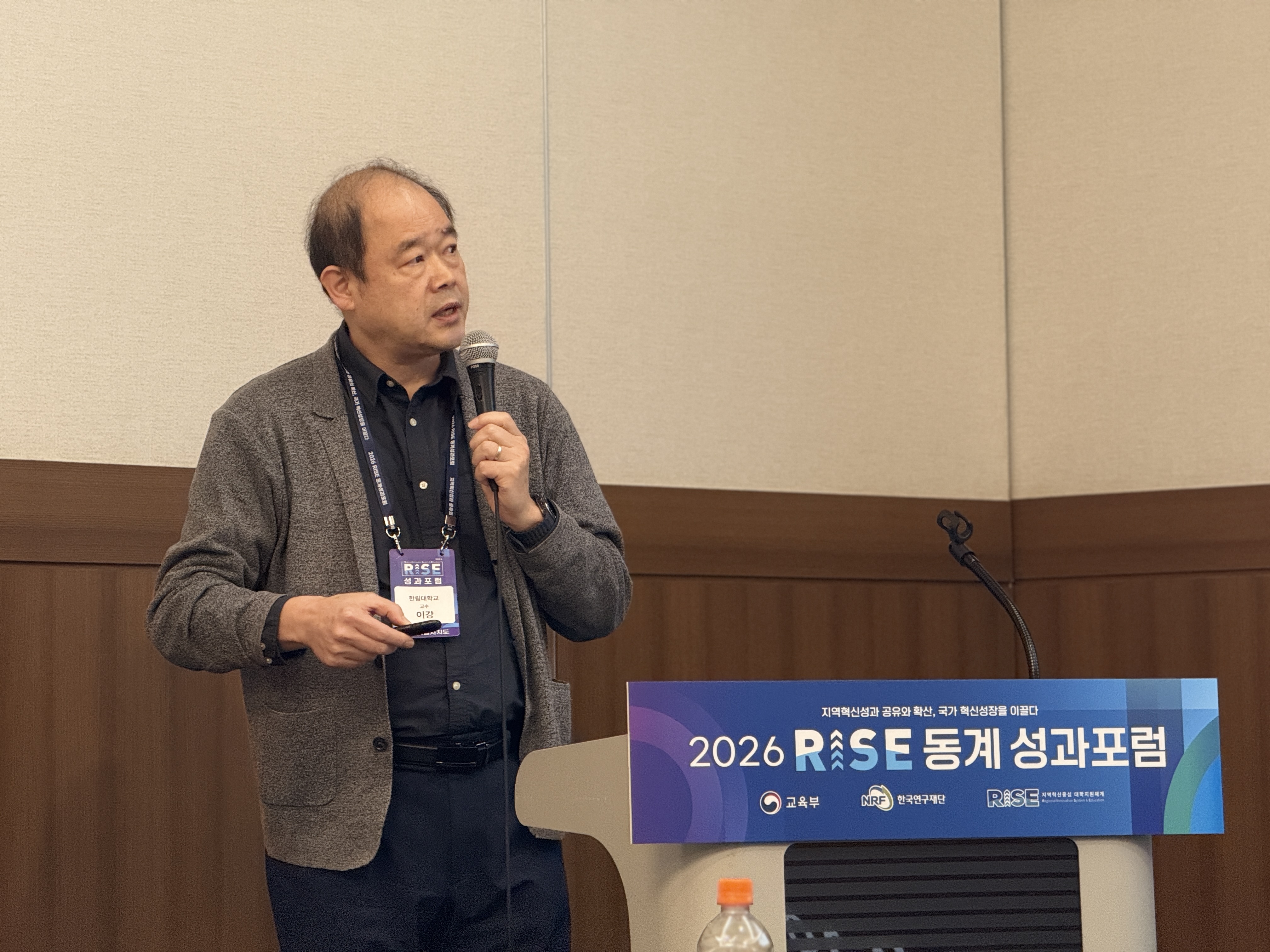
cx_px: 635
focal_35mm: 120
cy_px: 476
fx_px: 4403
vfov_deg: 12.3
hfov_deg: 16.4
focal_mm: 15.66
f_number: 2.8
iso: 500
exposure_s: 1/60
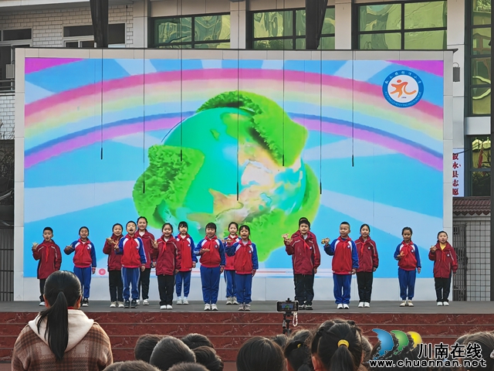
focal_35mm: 159
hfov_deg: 12.4
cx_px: 247
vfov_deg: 9.3
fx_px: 2269
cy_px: 186
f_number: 3
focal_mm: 14.92
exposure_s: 1/100
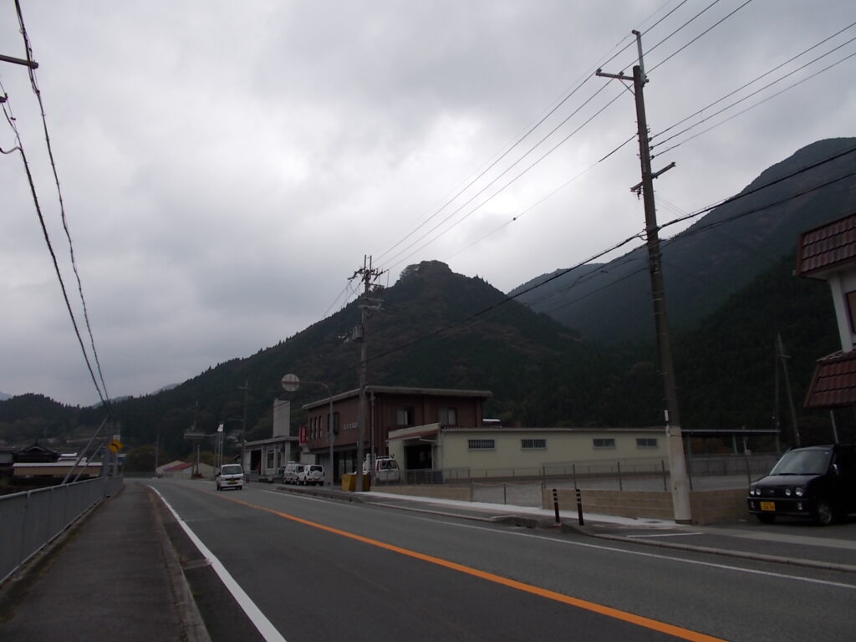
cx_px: 428
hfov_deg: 67.3
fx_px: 643
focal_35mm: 26
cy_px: 321
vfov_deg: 53.1
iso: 80
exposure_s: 1/500
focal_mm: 4.6
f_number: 3.2
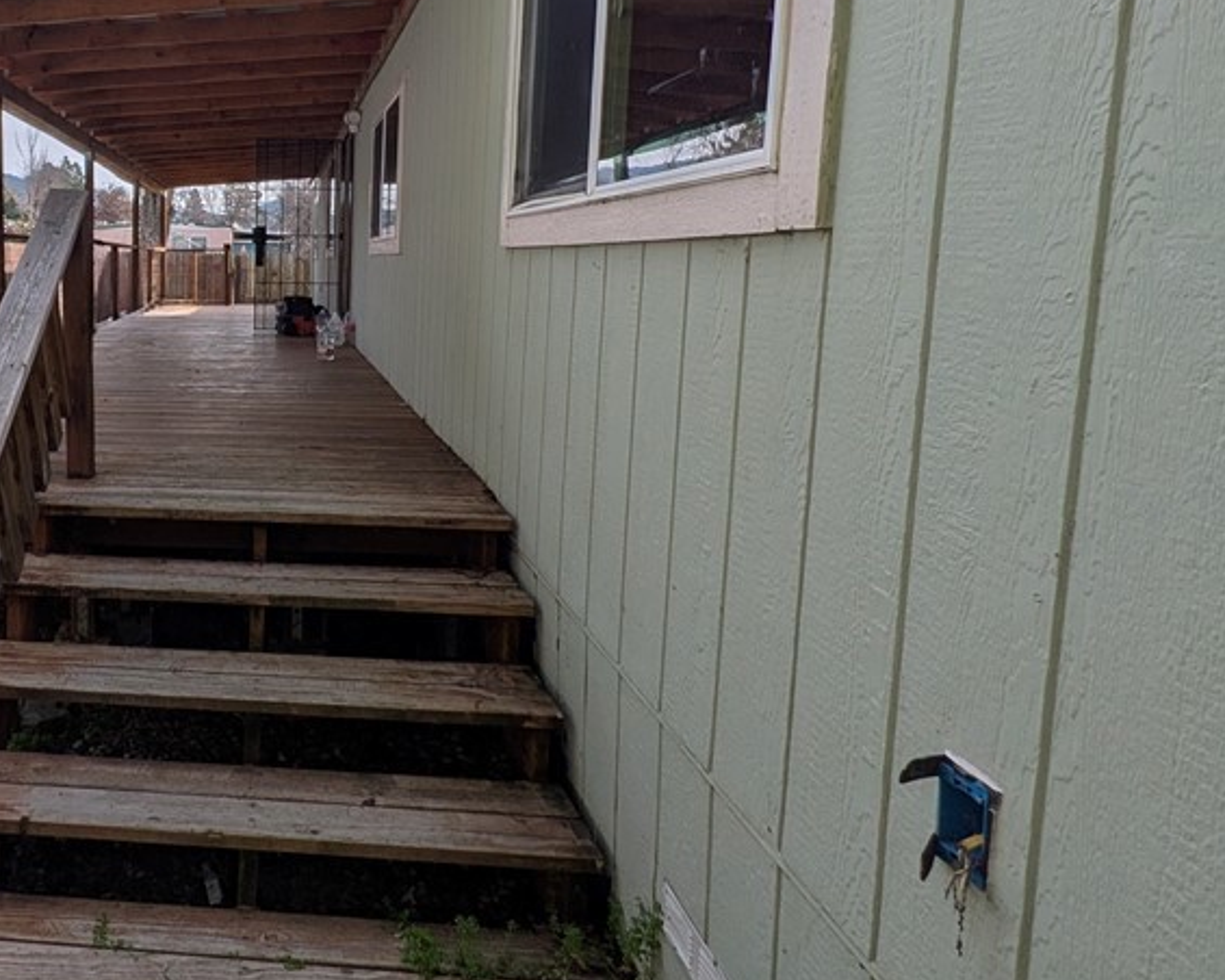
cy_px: 347
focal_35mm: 23
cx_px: 191
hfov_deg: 64.0
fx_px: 834
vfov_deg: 59.8
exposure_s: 1/1171
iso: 26
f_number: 2.2
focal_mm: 1.54
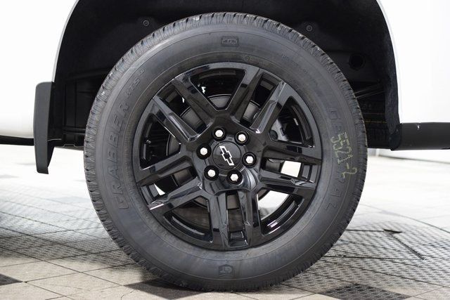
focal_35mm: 60
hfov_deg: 33.4
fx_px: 750
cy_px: 150
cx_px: 225
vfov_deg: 22.6
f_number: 2.8
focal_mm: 40
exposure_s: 1/50
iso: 1600
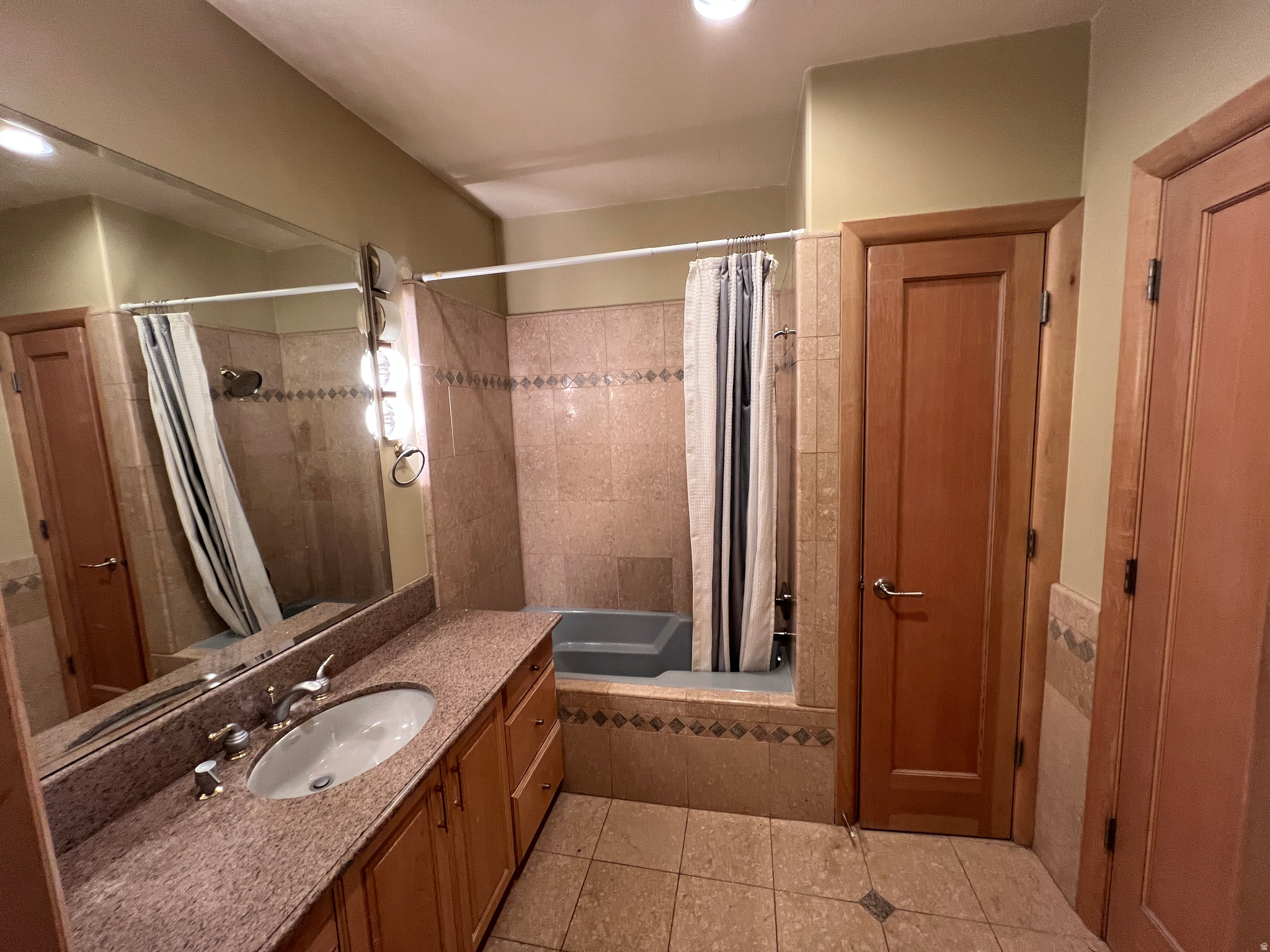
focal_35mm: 13
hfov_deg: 106.2
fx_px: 477
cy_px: 476
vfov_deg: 89.9
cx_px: 635
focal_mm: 1.57
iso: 160
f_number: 1.8
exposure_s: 1/60
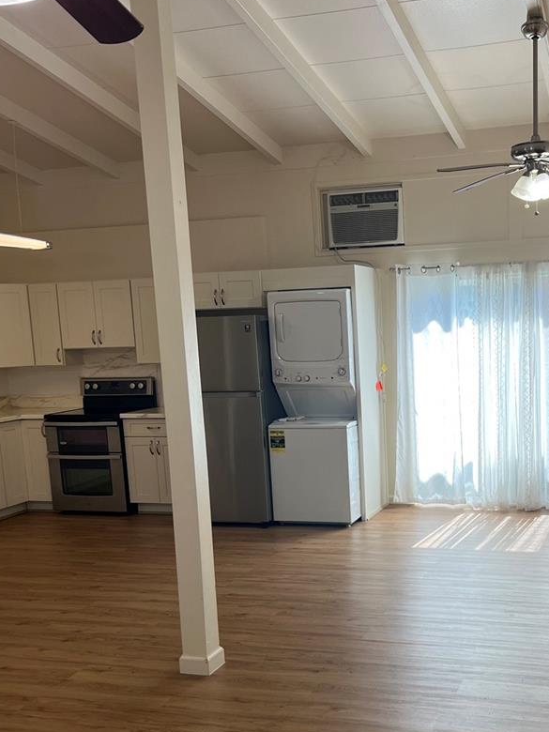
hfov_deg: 35.3
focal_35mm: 40
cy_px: 459
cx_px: 400
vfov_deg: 46.4
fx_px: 846
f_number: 1.5
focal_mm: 5.7
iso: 40
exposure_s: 1/184
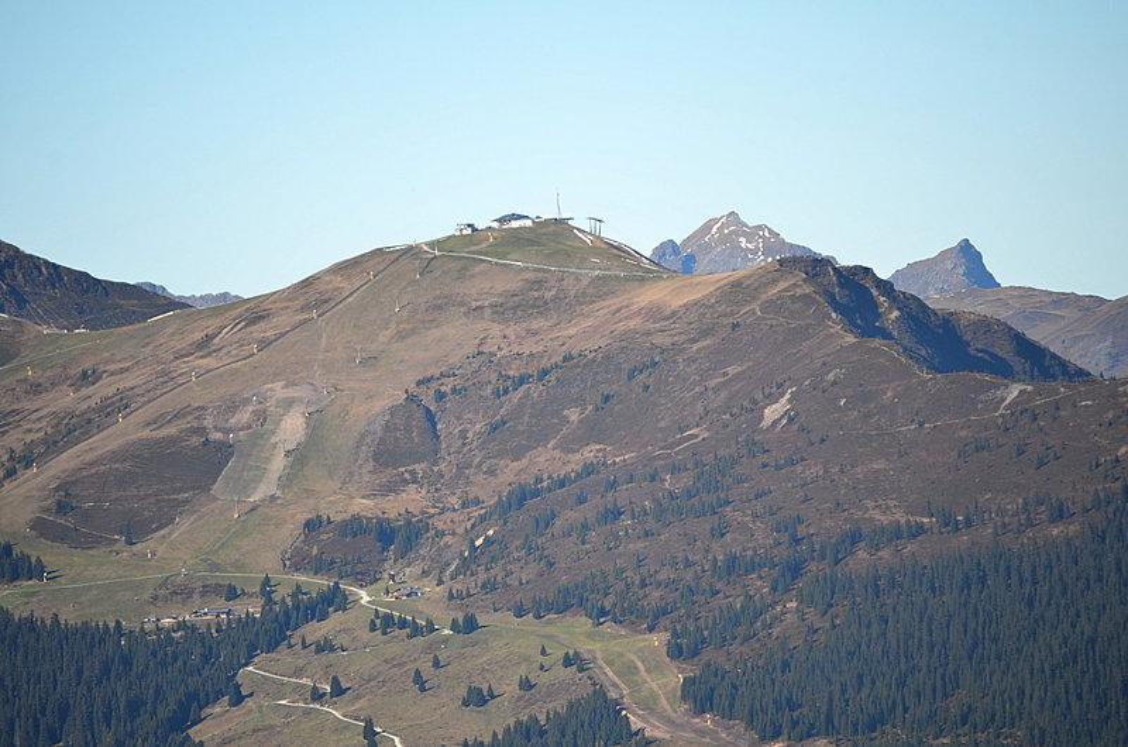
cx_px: 564
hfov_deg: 6.9
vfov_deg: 4.6
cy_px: 374
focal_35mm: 300
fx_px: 9381
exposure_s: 1/640
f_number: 6.3
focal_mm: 200
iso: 200
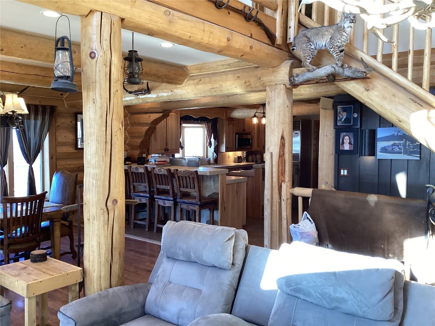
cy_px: 163
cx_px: 218
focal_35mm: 31
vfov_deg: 45.4
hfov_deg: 58.4
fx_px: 390
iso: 80
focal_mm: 3.3
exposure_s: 1/60
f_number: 2.4
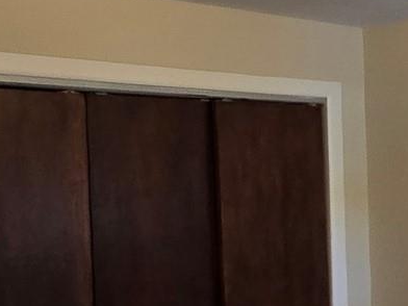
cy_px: 202
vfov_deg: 21.5
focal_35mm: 68
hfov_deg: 25.0
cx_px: 520
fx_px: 801
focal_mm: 2.2
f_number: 2.2
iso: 250
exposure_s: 1/60
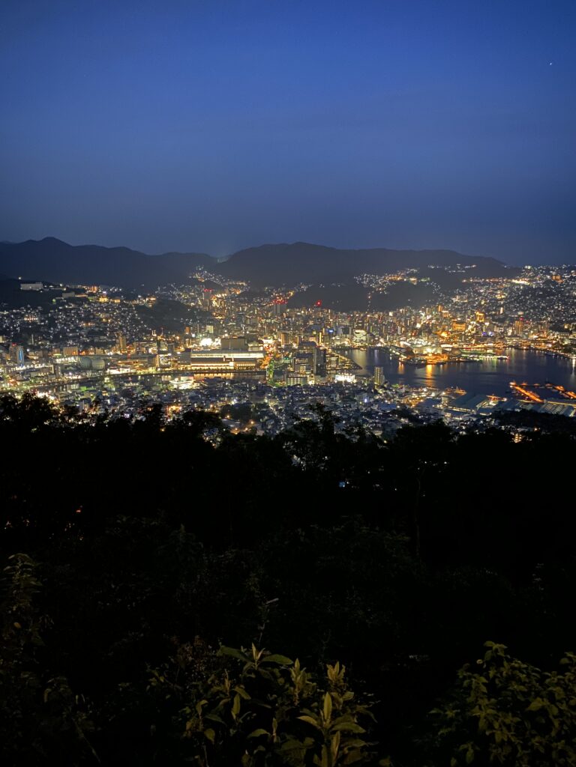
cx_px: 288
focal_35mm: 26
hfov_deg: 53.1
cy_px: 384
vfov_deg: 67.3
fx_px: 577
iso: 1000
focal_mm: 4.25
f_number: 1.8
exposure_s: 1/4
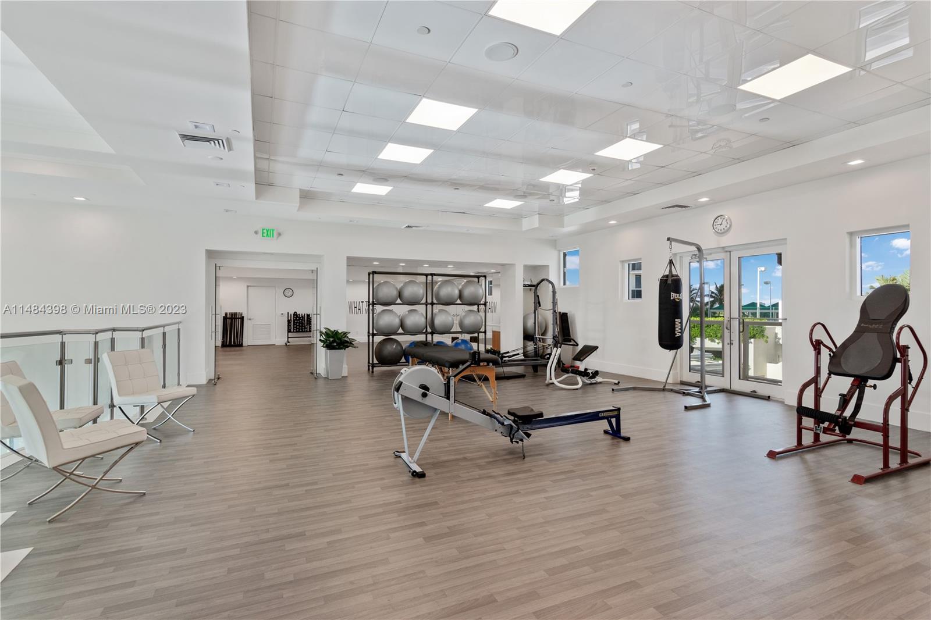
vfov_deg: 70.4
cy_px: 310
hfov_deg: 93.3
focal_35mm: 17
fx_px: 440
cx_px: 466
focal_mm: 17
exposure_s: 1/30
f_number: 8
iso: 200
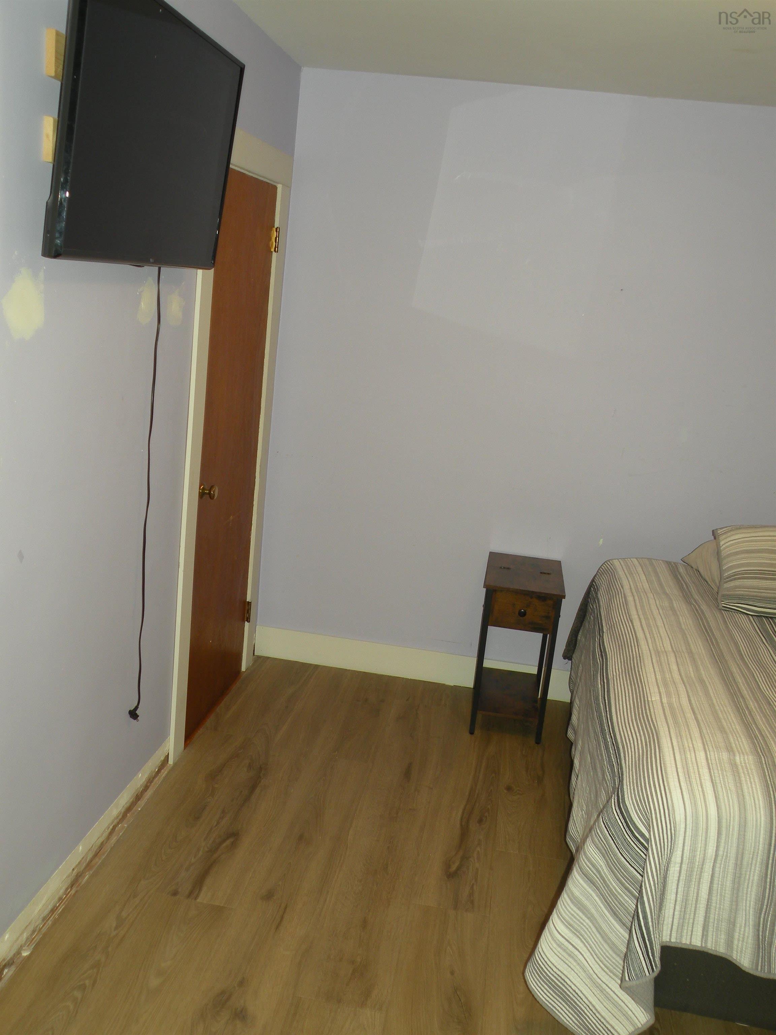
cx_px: 388
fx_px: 986
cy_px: 518
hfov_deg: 42.9
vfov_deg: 55.4
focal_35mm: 33
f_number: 3.2
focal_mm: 5.8
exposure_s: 1/30
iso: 64
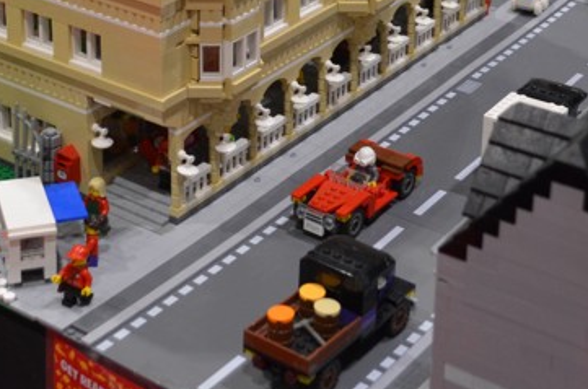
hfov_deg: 24.5
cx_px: 257
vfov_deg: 15.5
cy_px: -129
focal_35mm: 83
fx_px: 1353
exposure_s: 1/40
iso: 800
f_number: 3.8
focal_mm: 20
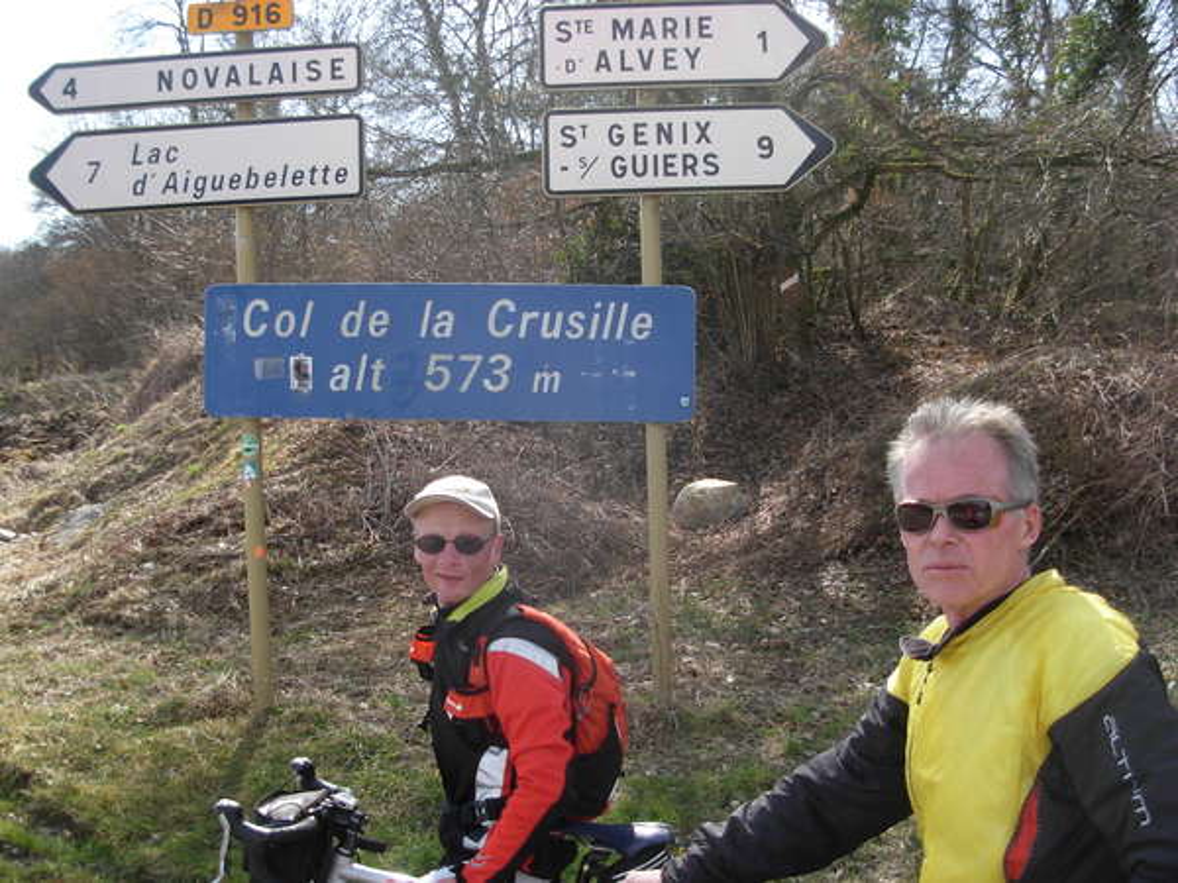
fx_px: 1293
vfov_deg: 37.7
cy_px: 442
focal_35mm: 38
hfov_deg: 49.0
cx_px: 589
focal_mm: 6.3
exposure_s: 1/497
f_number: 2.9
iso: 79
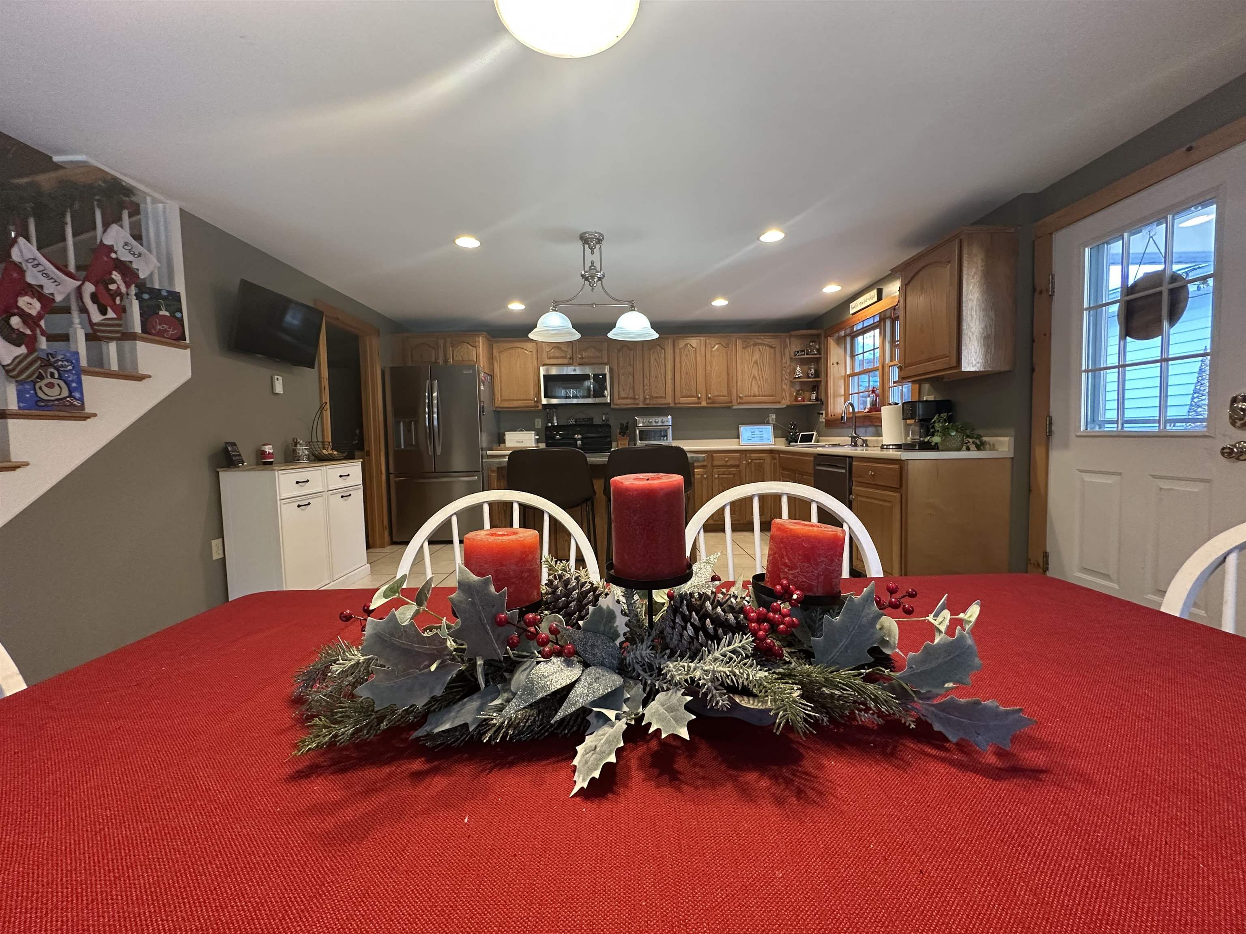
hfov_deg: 102.1
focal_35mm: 14
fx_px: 504
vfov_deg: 85.7
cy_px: 467
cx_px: 623
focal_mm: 2.22
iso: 320
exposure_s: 1/60
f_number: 2.2
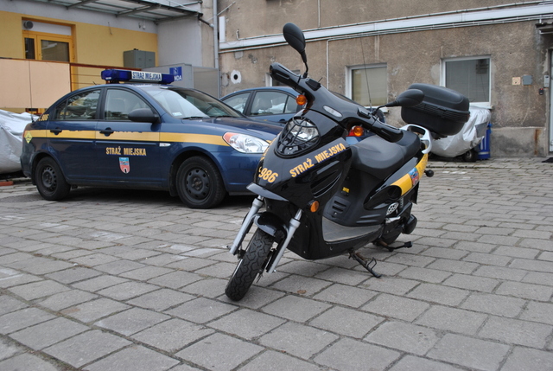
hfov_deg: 57.1
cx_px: 276
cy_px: 186
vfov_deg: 40.1
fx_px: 508
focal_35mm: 33
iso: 200
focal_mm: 22
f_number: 5.6
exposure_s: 1/125
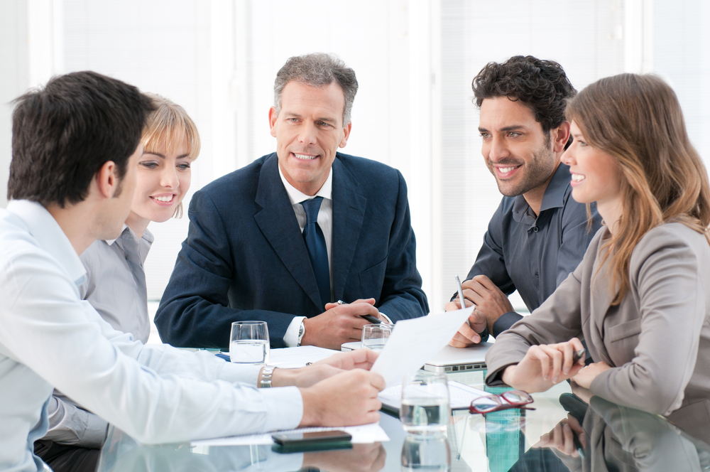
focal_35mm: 105
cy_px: 236
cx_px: 355
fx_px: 2068
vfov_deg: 13.0
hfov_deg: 19.5
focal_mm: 70
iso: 200
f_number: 3.5
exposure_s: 1/125
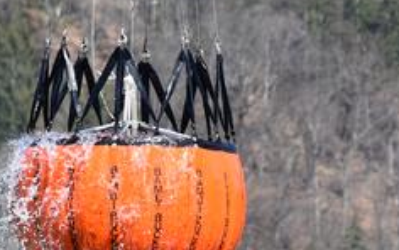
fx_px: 7891
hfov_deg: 2.9
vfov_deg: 1.8
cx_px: 181
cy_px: 137
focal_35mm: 725
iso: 250
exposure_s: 1/640
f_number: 6.3
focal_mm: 140
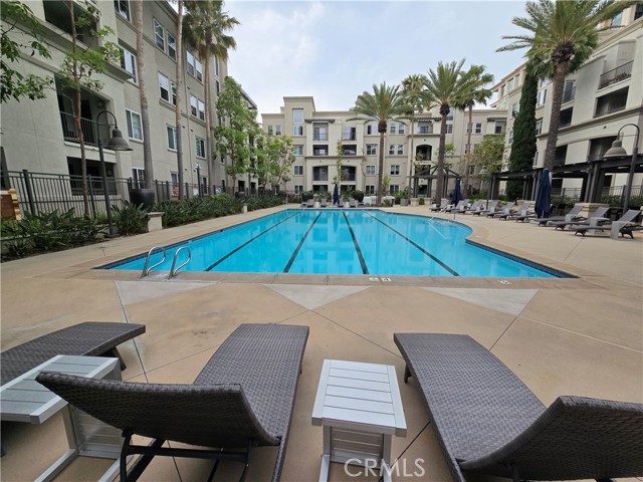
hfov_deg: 106.2
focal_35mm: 13
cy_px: 241
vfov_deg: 89.9
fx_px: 241
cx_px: 322
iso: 50
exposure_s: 1/1064
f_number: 2.2
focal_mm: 2.2
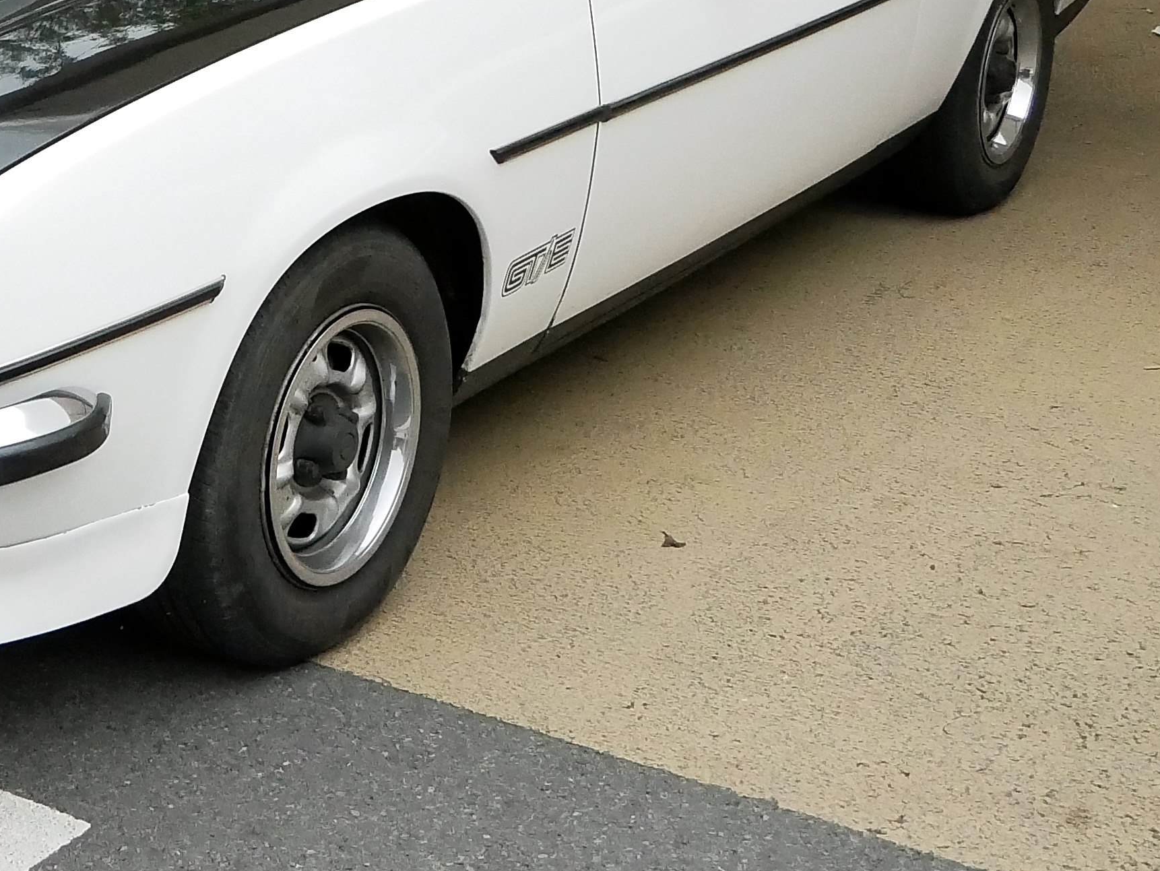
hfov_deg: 23.6
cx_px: 64
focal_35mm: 80
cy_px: 188
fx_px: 2682
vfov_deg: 18.3
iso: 3200
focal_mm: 15
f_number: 4
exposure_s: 1/5000
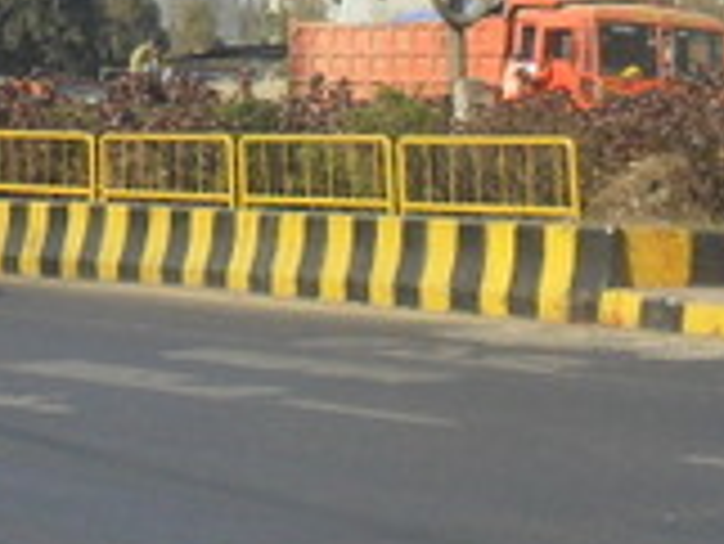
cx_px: -103
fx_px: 3244
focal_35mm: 155
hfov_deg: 12.5
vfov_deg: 9.4
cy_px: -196
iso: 100
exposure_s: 1/1000
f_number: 3.7
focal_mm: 5.7
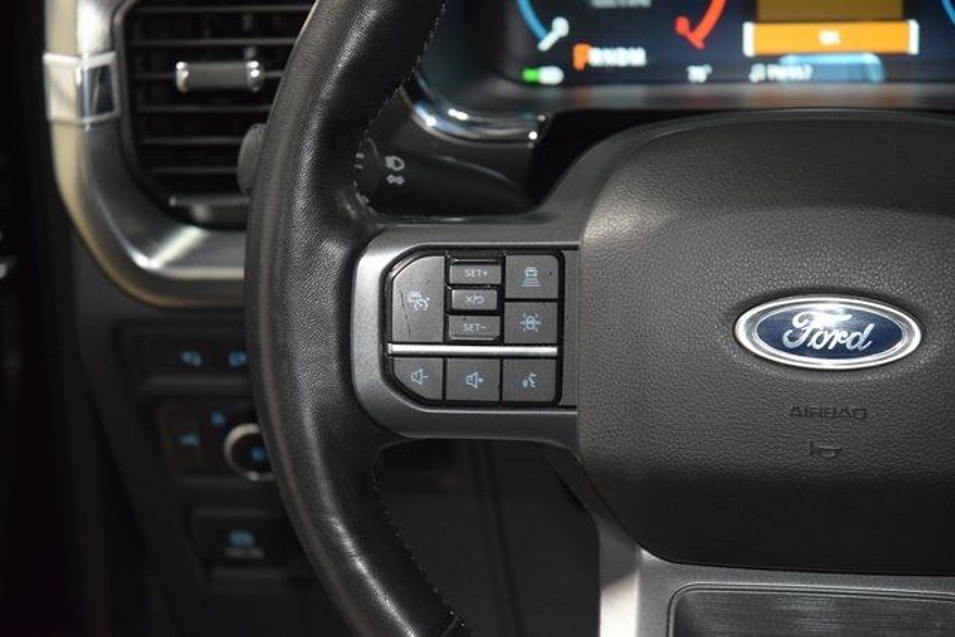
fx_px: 2786
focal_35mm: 105
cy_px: 318
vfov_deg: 13.0
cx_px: 478
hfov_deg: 19.5
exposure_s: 1/40
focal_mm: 70
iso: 2200
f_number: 4.5
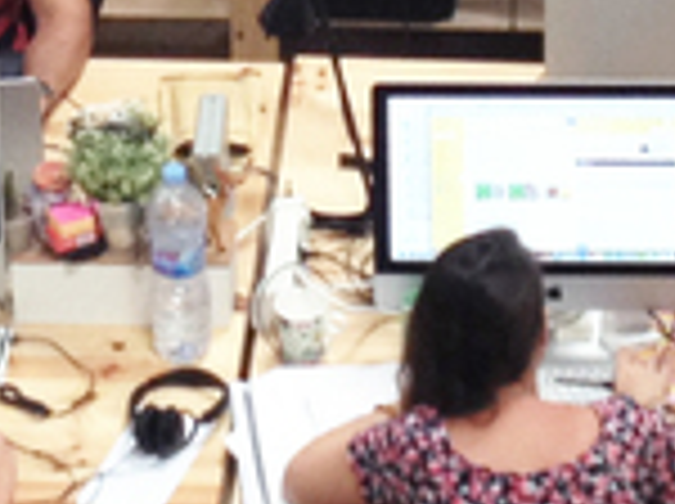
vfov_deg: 6.3
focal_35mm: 234
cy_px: -198
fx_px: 4556
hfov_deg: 8.5
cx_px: 364
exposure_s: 1/20
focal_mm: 4.28
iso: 80
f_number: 2.4
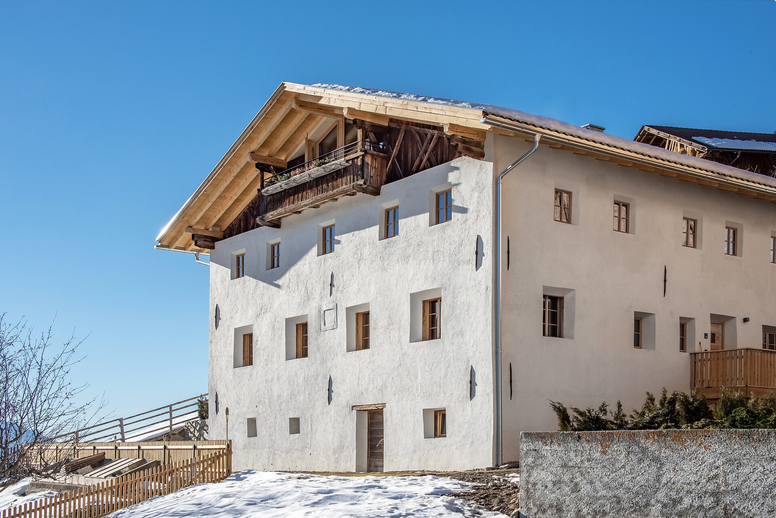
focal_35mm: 48
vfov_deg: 28.1
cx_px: 388
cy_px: 259
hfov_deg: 41.1
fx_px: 1035
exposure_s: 1/800
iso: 320
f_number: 11
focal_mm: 48
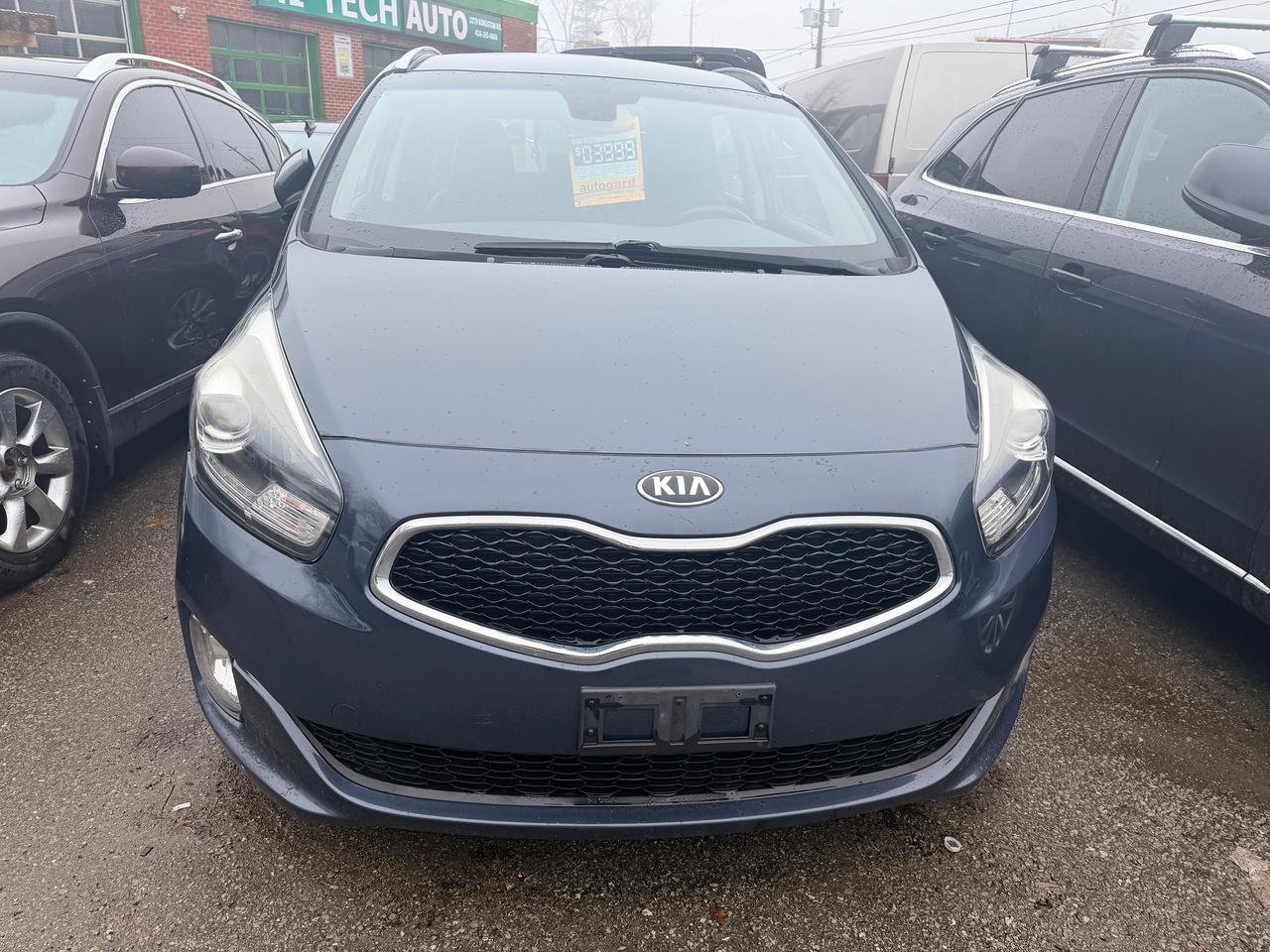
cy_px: 476
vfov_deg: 56.8
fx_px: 881
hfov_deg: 71.6
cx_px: 635
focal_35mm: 24
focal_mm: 6.76
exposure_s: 1/1192
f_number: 1.78
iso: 80
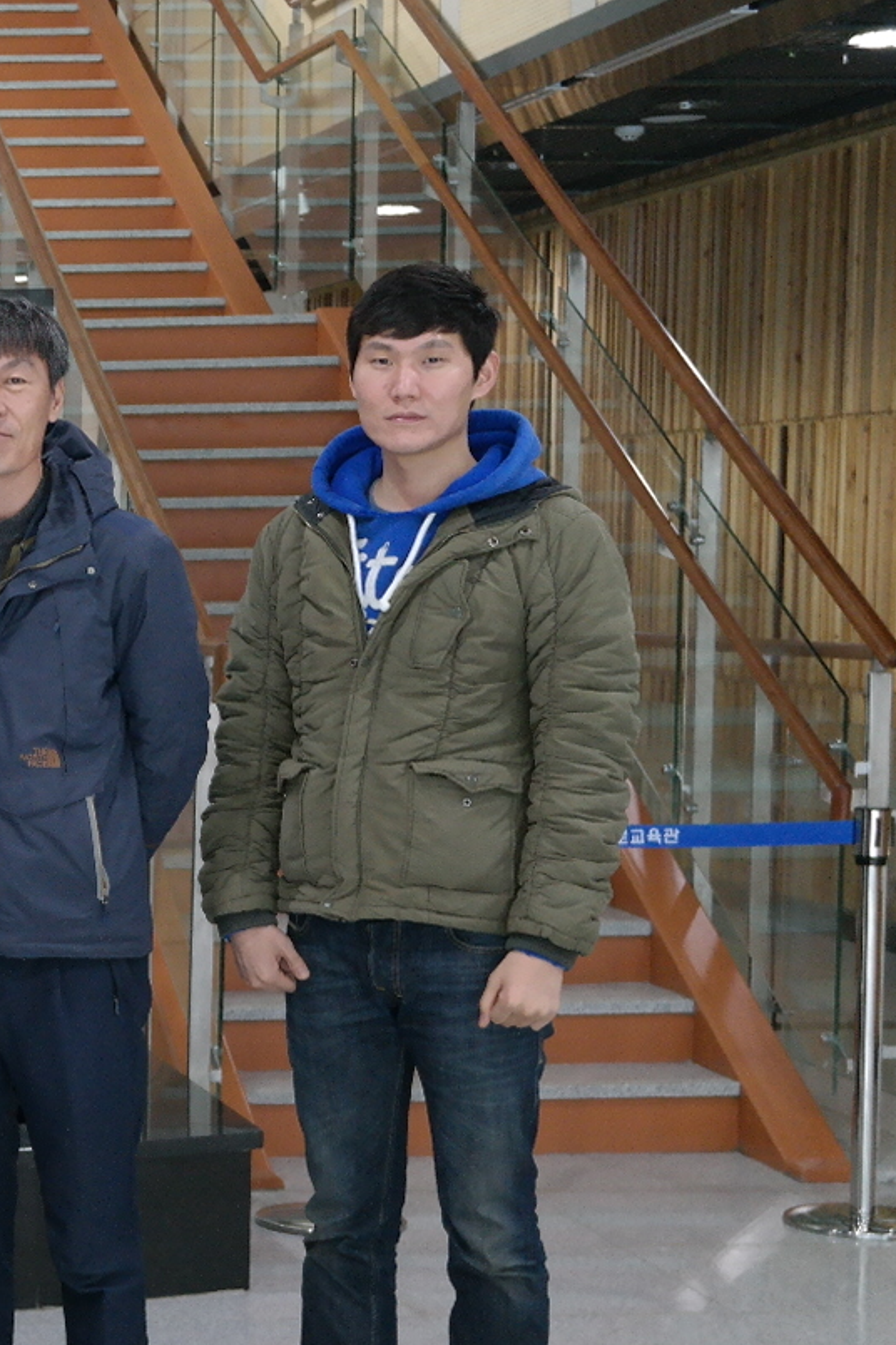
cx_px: -420
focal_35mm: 86
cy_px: 855
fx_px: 3210
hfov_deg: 14.8
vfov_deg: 23.6
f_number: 4
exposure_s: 1/50
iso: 800
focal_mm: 26
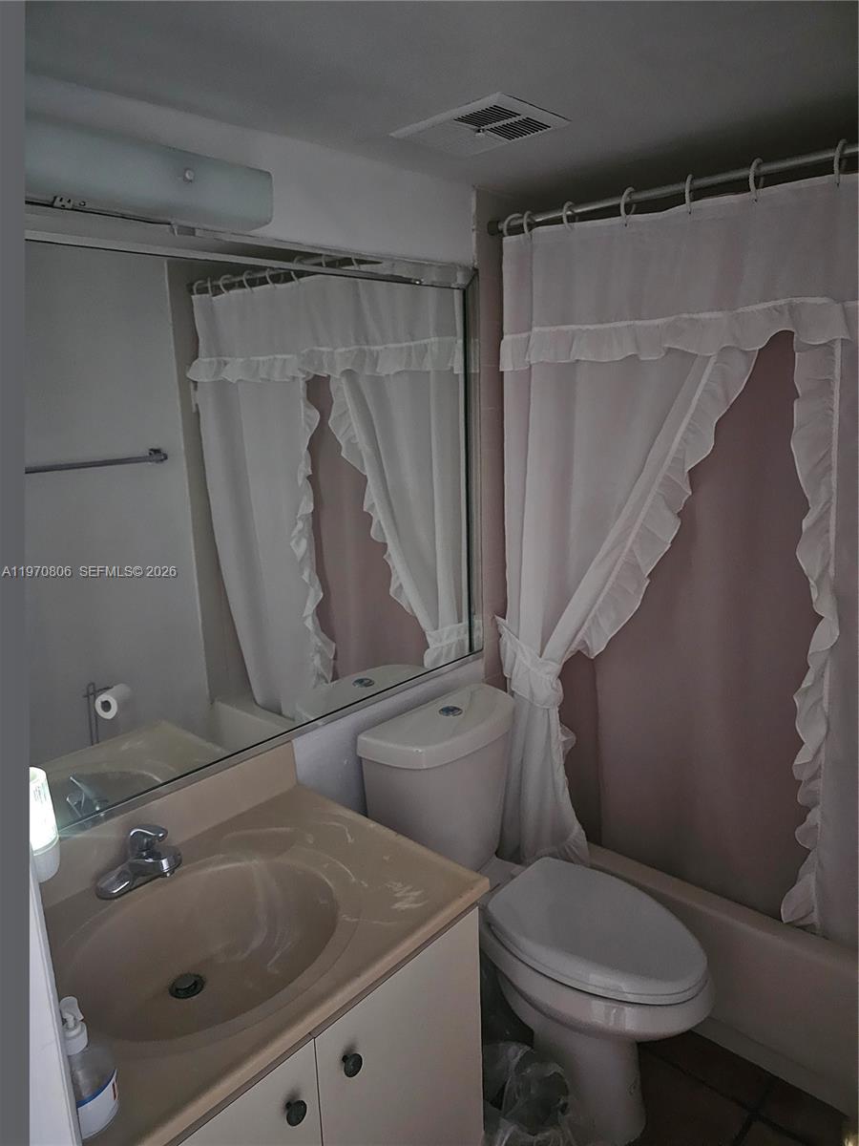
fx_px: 761
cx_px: 430
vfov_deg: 73.9
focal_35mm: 23
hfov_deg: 58.9
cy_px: 573
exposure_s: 1/34
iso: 2000
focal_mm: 6.3
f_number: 1.7
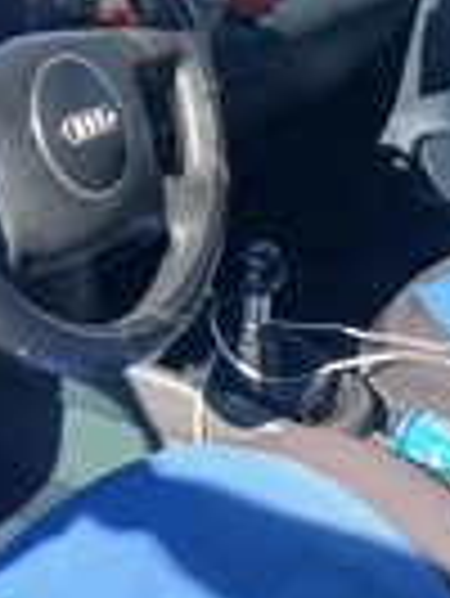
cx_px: 76
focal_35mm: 78
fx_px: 1350
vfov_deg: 24.7
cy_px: 463
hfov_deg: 18.7
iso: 20
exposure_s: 1/126
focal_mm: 3.98
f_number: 1.8
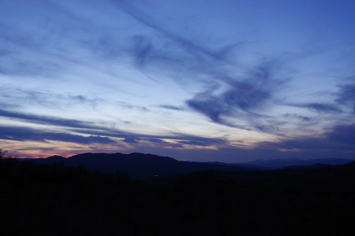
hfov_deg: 42.7
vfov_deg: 29.2
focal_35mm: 46
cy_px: 118
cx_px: 178
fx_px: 454
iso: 800
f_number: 8
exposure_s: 1/60
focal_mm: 31
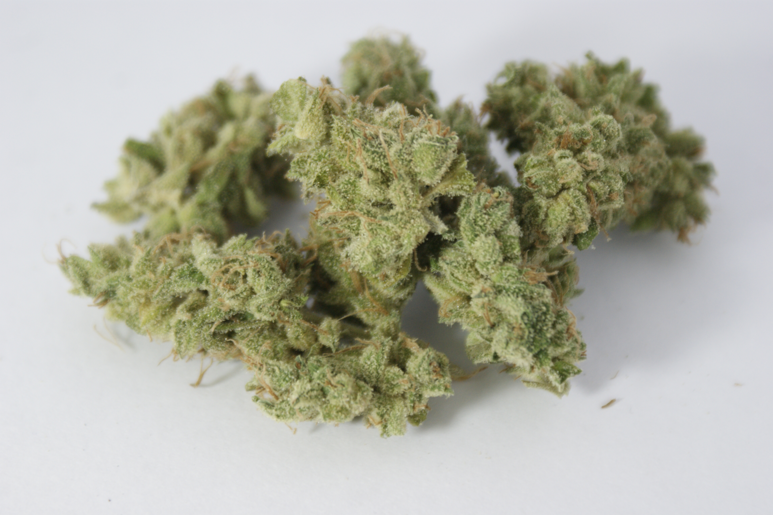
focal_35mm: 105
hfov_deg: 19.5
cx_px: 386
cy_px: 258
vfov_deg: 13.0
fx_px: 2253
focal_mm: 70
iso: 320
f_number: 5.6
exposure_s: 1/125
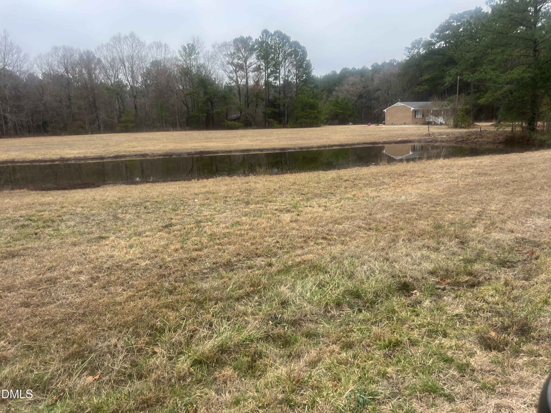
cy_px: 206
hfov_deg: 67.3
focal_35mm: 26
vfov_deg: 53.1
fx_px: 414
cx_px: 276
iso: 64
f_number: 1.5
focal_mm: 5.7
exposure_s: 1/121
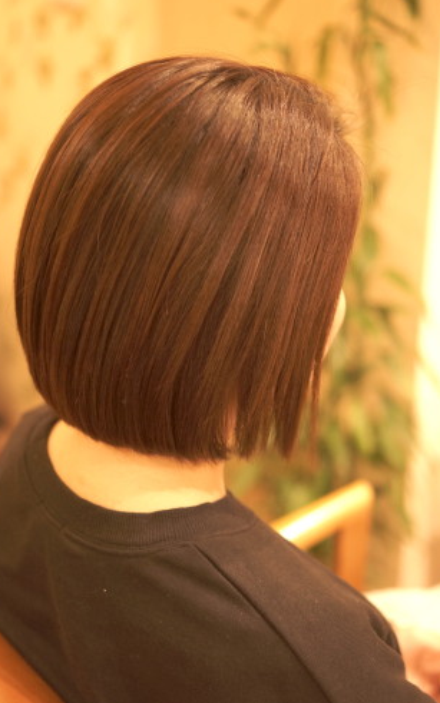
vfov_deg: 37.2
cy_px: 349
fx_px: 1046
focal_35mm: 55
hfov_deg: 23.8
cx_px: 218
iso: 800
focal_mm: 35
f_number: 2.2
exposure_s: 1/250
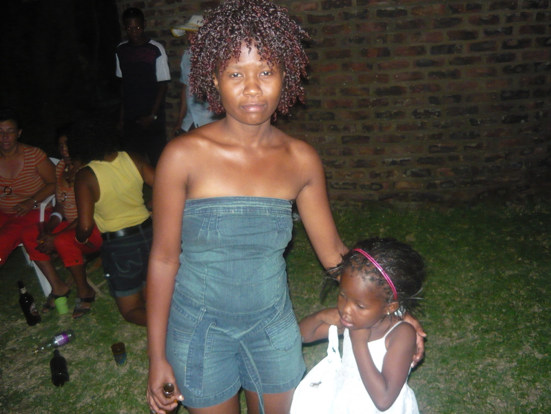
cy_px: 207
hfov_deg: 55.4
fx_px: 525
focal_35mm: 33
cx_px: 276
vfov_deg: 42.9
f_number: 2.8
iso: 320
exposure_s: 1/30
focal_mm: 5.5
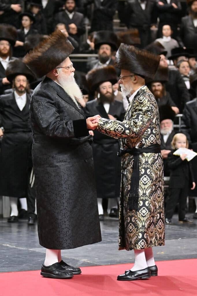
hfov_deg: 9.0
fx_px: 1257
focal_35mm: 153
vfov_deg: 13.4
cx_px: 98
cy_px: 148
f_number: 2.8
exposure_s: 1/200
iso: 800
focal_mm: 102
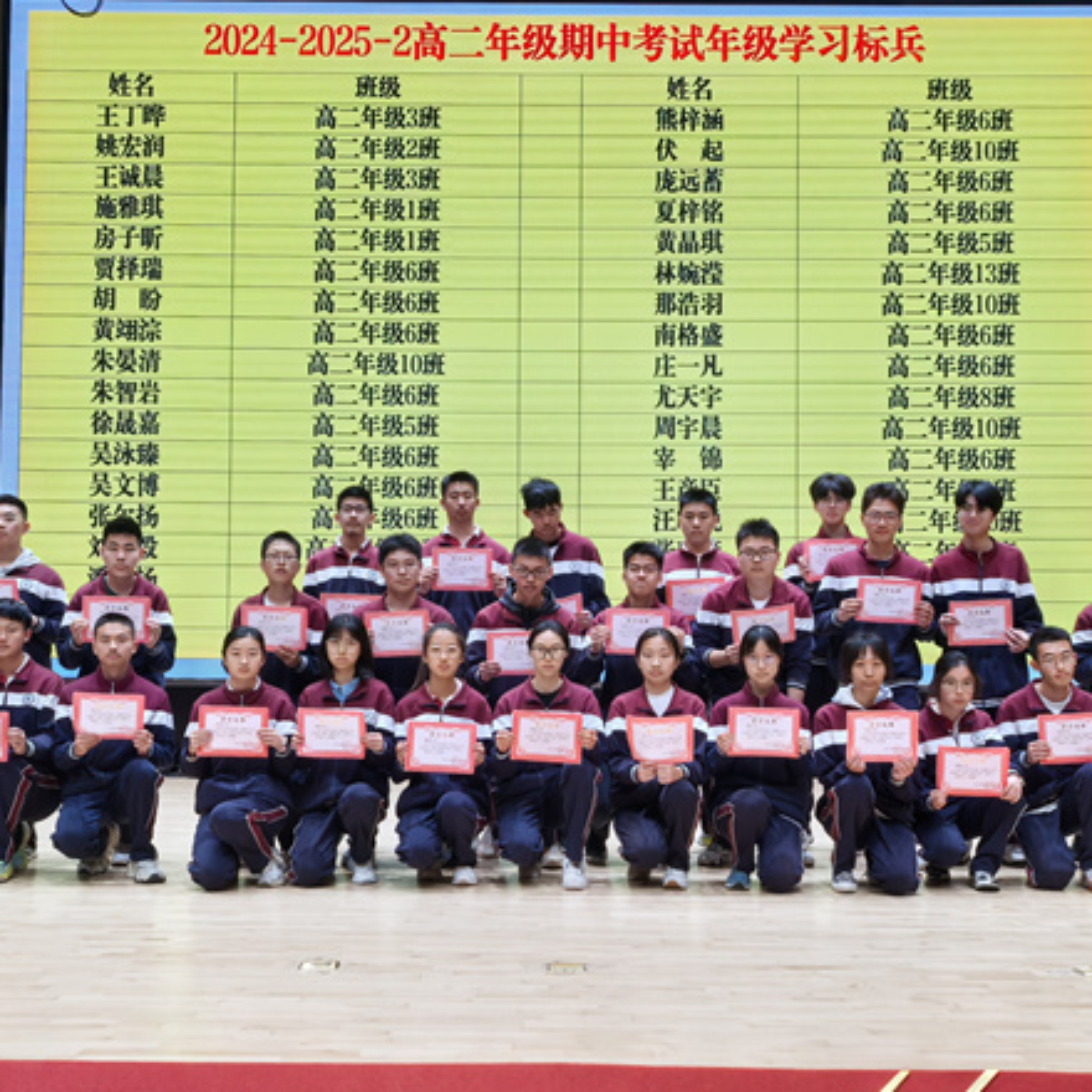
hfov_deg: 36.1
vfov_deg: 36.1
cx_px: 529
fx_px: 1677
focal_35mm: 47
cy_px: 548
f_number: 4
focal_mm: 5.75
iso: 250
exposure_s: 1/120
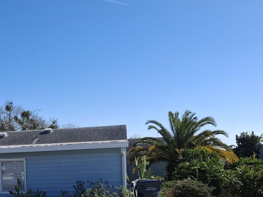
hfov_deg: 34.9
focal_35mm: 52
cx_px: 30
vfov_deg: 26.7
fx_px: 395
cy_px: 189
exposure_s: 1/2020
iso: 32
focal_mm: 4.69
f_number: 1.8
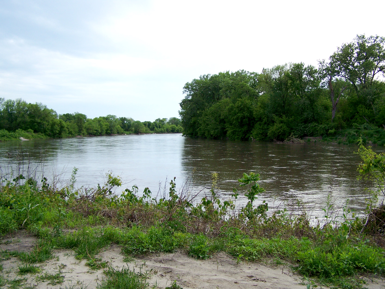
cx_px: 192
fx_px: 423
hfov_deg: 48.9
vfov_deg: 37.8
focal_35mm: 38
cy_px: 144
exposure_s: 1/500
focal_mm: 6.3
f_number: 2.8
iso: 80
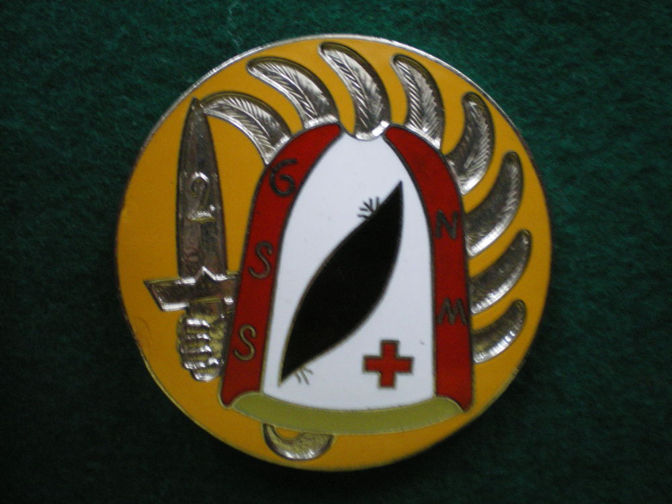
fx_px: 738
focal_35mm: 38
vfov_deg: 37.7
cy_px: 252
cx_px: 336
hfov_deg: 49.0
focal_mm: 6.3
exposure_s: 1/13
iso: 400
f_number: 3.1
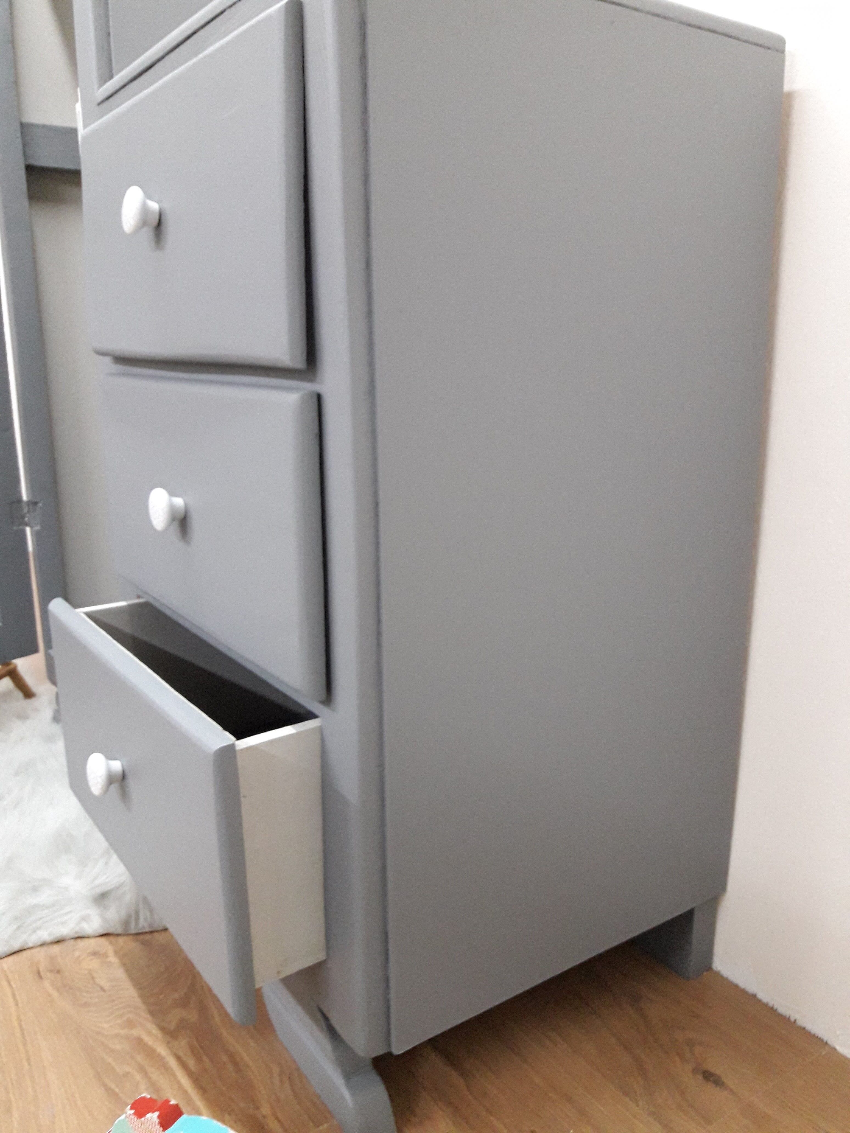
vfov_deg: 63.4
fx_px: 917
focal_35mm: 28
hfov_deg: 49.7
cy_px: 566
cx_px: 425
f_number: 1.9
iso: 200
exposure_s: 1/17
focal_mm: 3.7
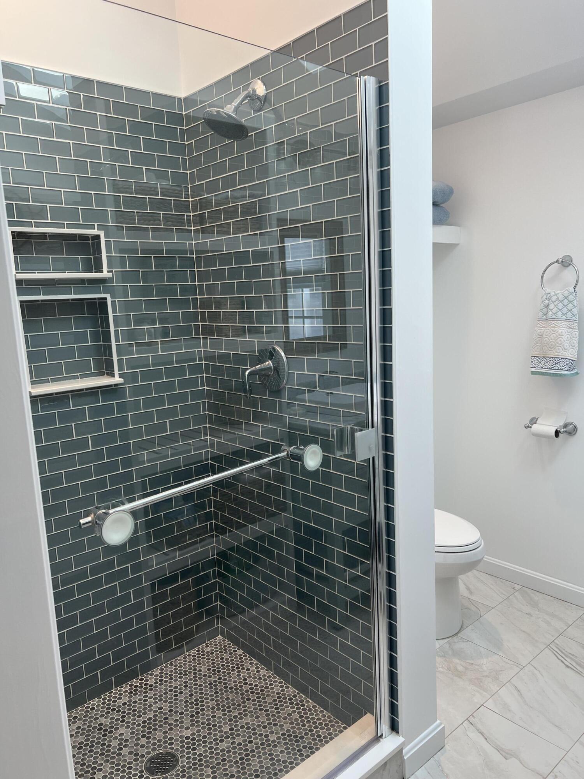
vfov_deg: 67.3
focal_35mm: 26
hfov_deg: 53.1
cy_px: 390
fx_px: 585
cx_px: 292
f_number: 1.5
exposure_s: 1/121
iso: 50
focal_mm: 5.7
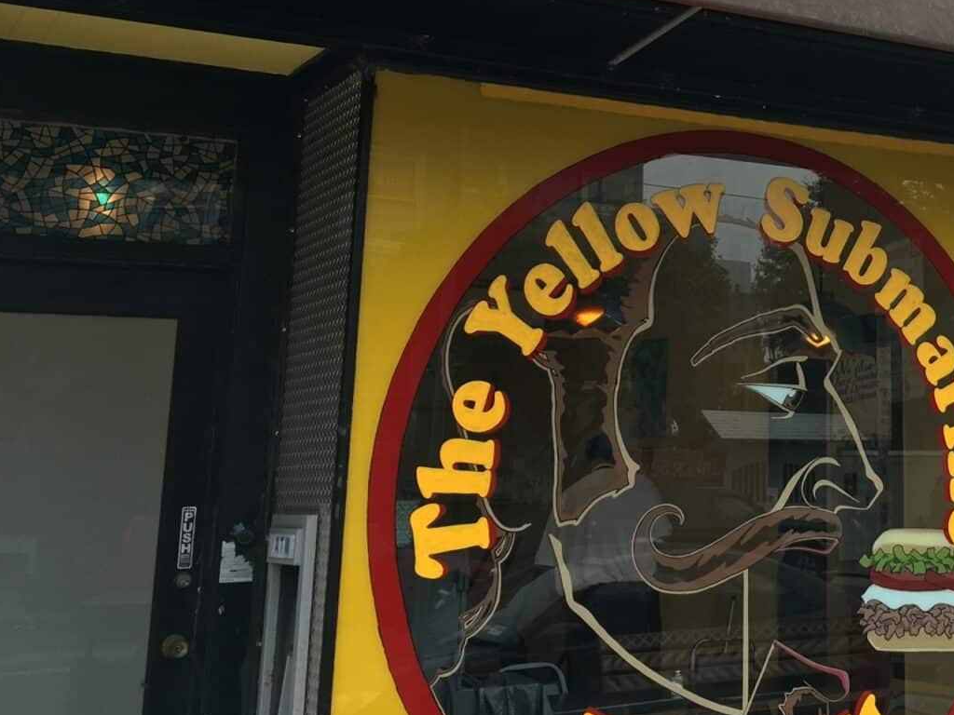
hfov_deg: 31.1
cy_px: 110
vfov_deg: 24.7
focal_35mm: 58
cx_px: 920
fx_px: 1598
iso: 25
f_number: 2.2
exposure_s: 1/220
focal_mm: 4.15
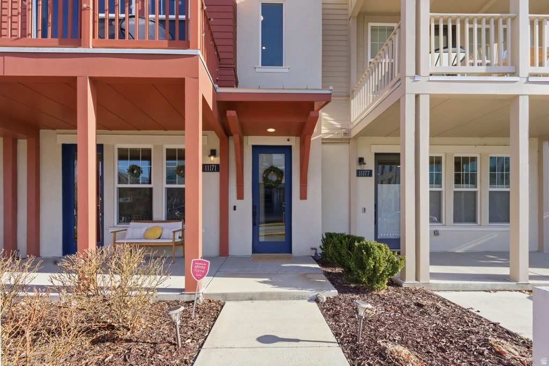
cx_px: 274
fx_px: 213
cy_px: 183
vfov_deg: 81.2
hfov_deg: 104.3
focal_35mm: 14
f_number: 9
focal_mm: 14
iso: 450
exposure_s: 1/1000
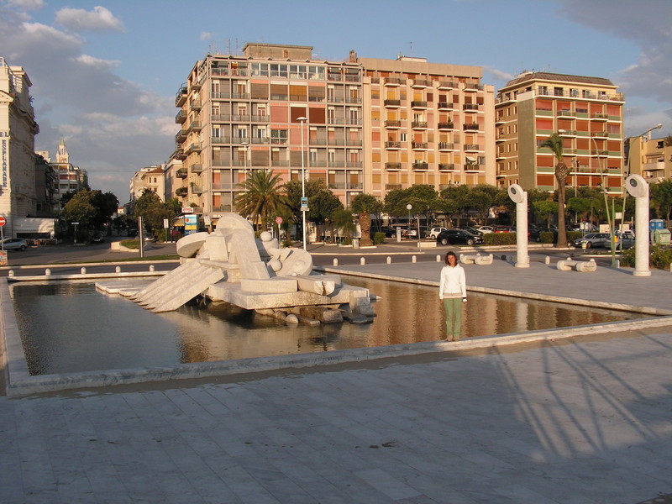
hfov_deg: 51.4
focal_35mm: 36
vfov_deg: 39.7
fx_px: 699
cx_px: 336
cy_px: 252
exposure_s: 1/250
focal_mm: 6
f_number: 4.8
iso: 50
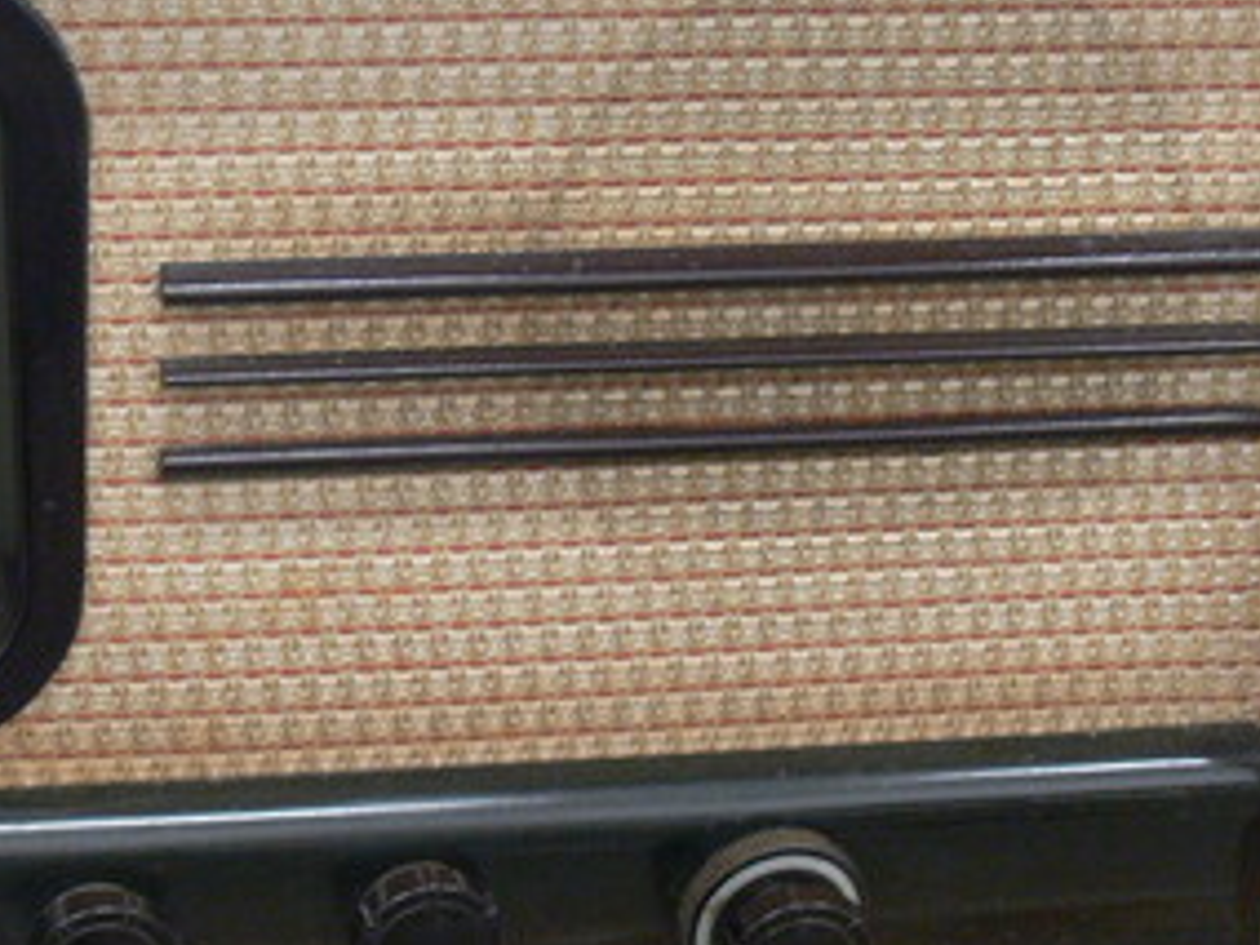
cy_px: 541
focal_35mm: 90
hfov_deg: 21.3
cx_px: 138
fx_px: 3276
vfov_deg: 16.4
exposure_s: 1/13
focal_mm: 8.4
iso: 200
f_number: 2.8
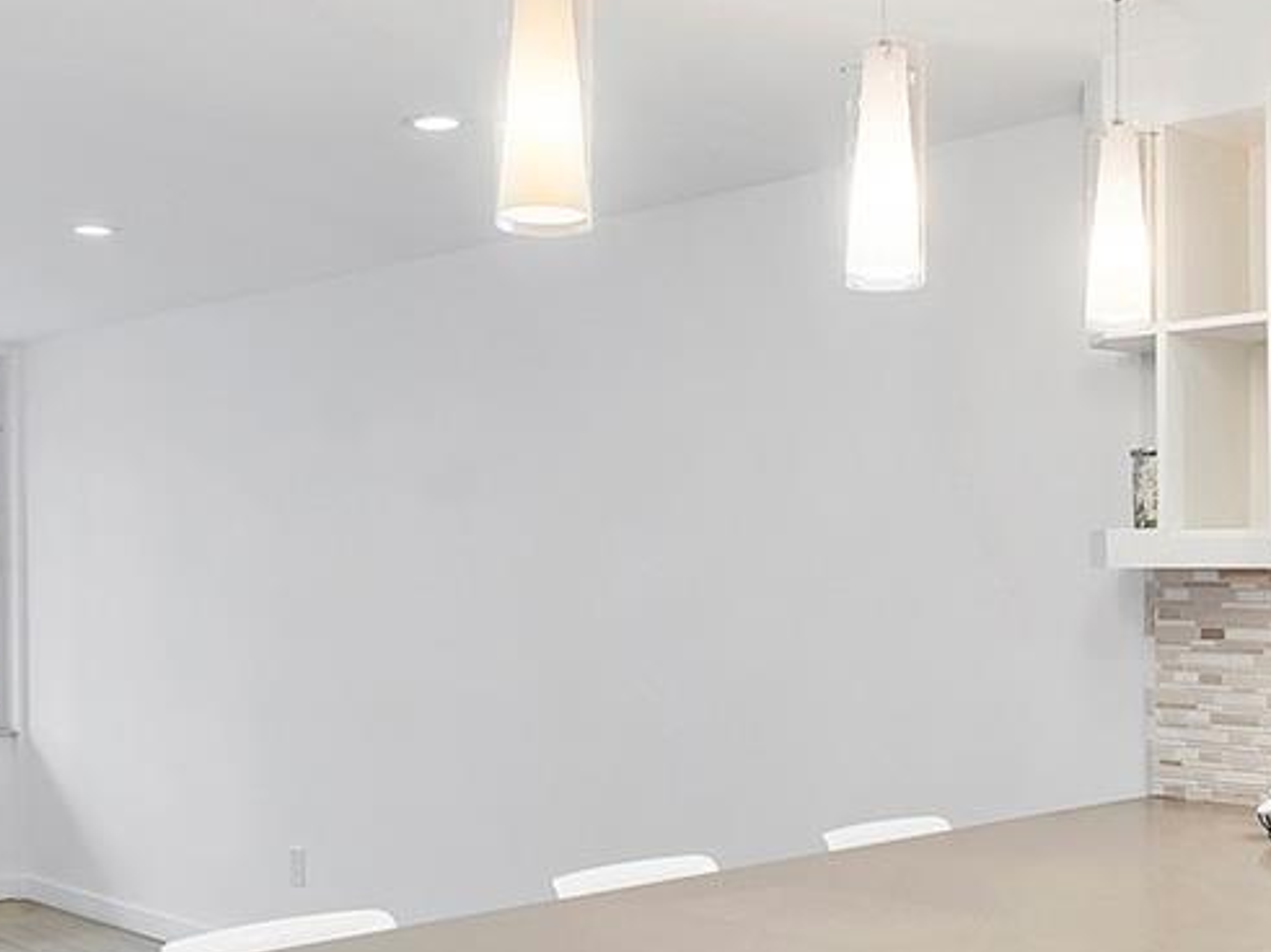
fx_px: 1725
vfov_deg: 30.8
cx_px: 787
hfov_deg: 40.2
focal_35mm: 47
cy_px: 569
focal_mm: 10
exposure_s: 1/4
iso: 160
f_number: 11
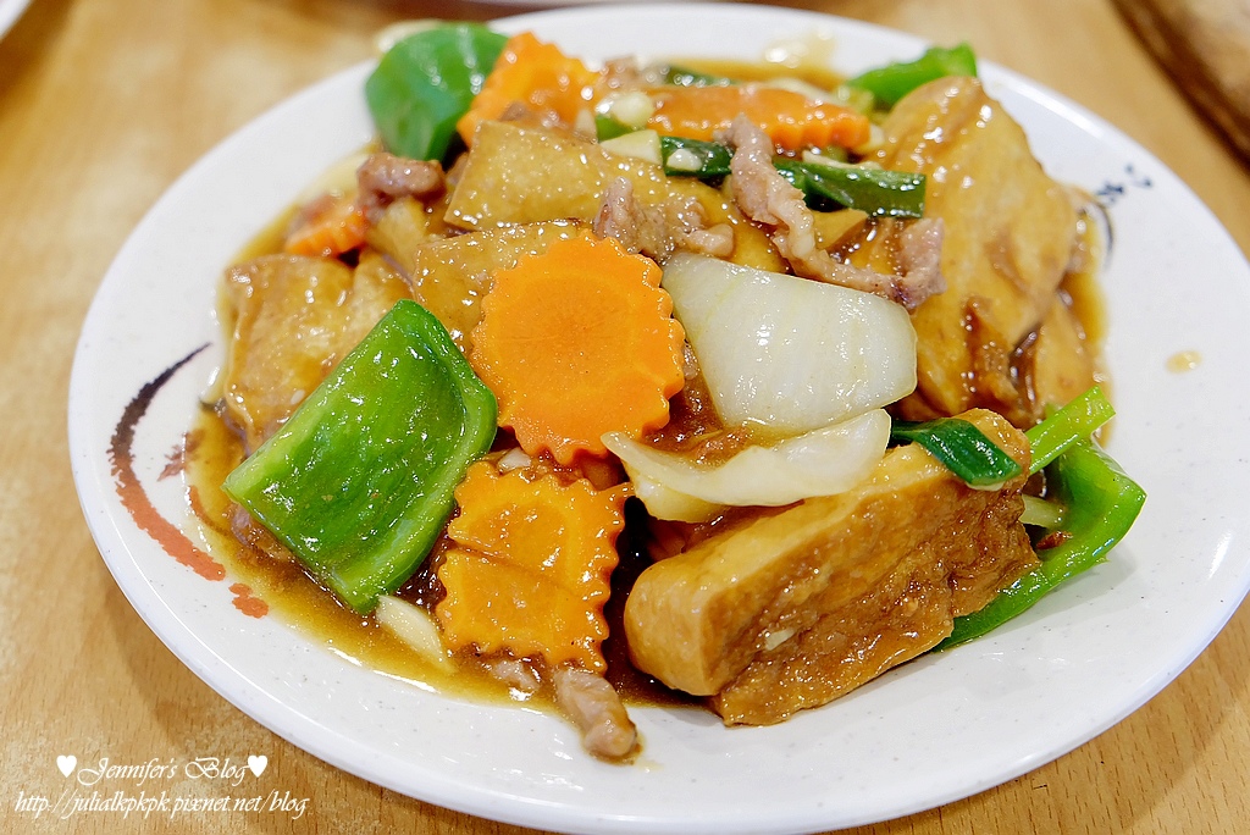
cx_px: 625
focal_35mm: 45
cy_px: 418
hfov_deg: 43.6
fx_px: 1563
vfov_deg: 29.9
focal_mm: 30.2
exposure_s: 1/27
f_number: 3.6
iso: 800
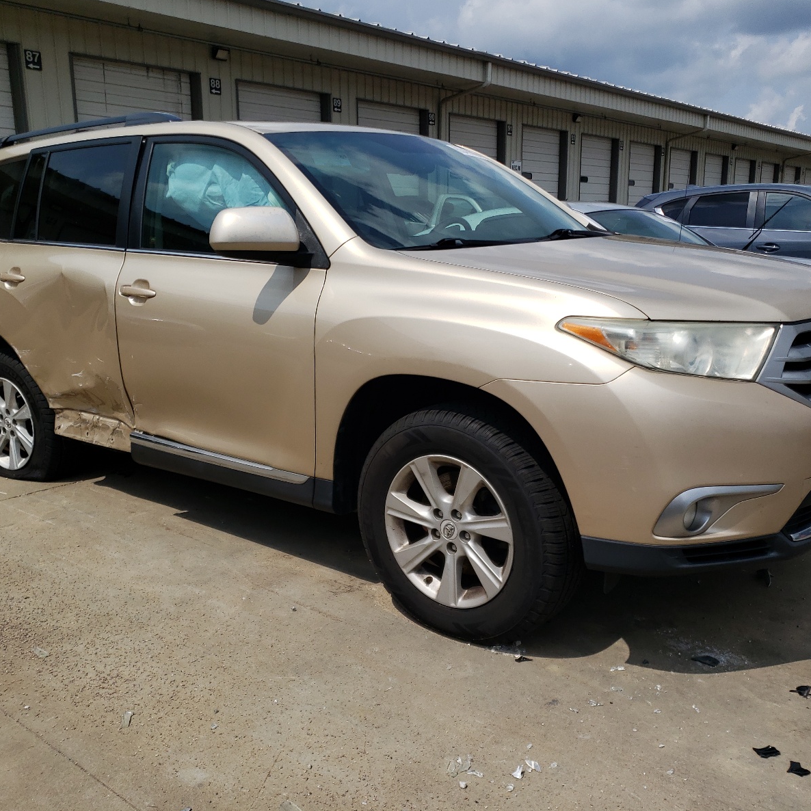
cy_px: 405
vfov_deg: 52.5
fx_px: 822
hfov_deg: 52.5
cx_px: 392
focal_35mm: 31
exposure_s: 1/10000
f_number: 1.5
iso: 50
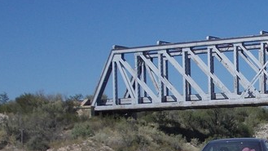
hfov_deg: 19.1
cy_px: 172
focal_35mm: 109
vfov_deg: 10.9
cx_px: 269
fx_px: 775
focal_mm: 6.1
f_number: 6.5
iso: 80
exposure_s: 1/500
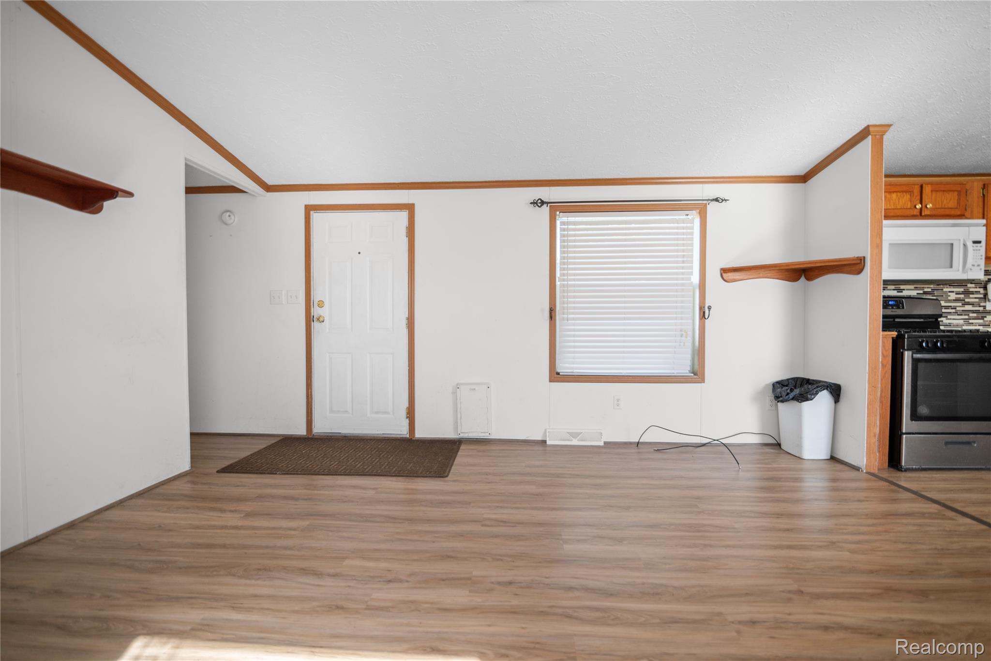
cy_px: 330
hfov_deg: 96.7
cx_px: 496
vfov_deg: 73.8
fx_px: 440
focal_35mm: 16
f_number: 2.8
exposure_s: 1/250
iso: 250
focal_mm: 16
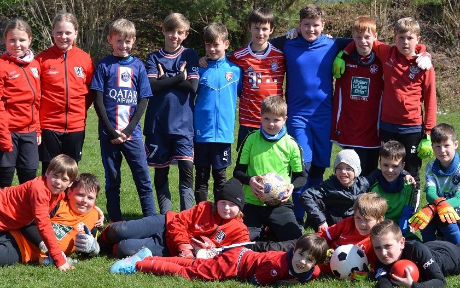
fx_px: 1161
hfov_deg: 22.4
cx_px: 211
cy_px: 150
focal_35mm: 93
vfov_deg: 14.1
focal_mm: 55
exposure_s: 1/1600
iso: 400
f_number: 6.3
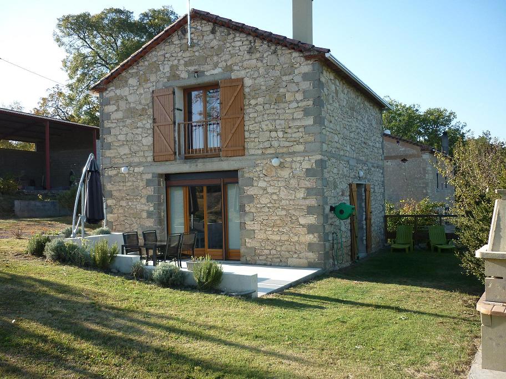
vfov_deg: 42.9
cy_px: 190
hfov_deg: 55.4
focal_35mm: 33
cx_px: 253
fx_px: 482
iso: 80
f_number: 2.8
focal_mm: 5.5
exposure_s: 1/400
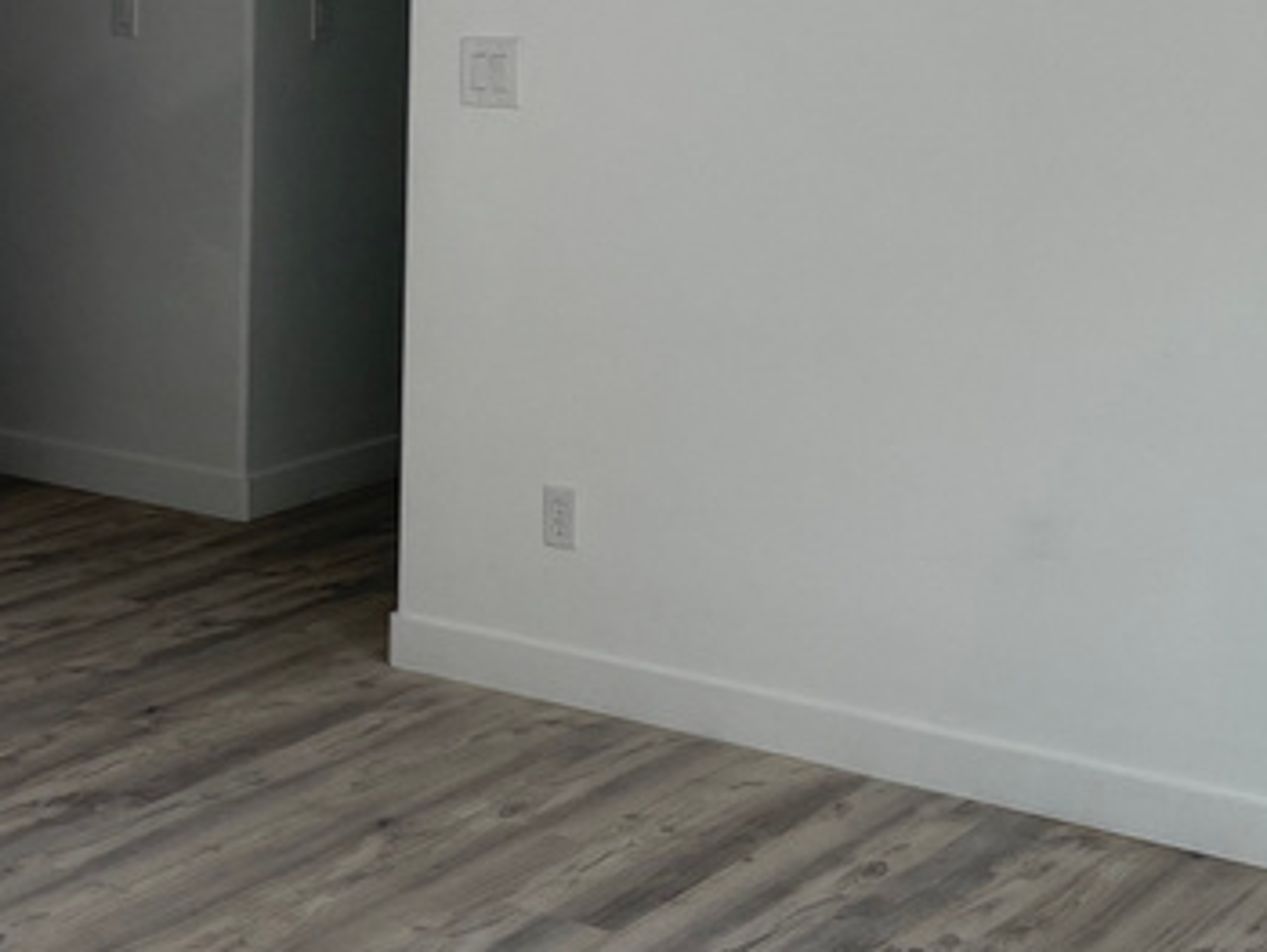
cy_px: 329
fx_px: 2784
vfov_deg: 19.4
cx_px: 369
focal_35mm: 76
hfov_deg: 25.4
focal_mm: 4.2
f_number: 1.6
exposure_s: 1/279
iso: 32
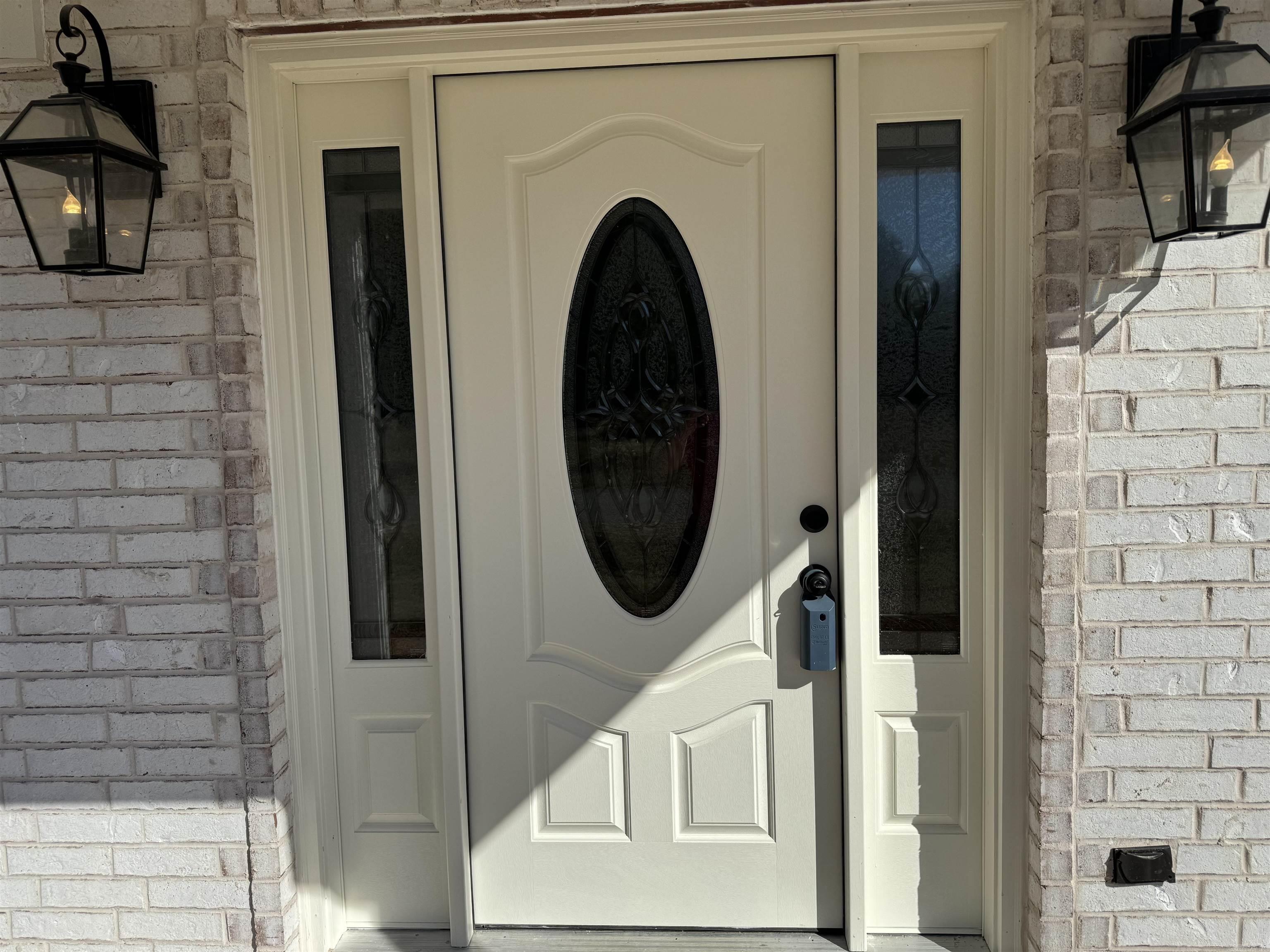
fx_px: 881
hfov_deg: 71.6
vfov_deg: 56.8
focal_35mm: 24
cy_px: 476
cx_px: 635
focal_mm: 6.86
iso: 80
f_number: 1.78
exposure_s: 1/7937
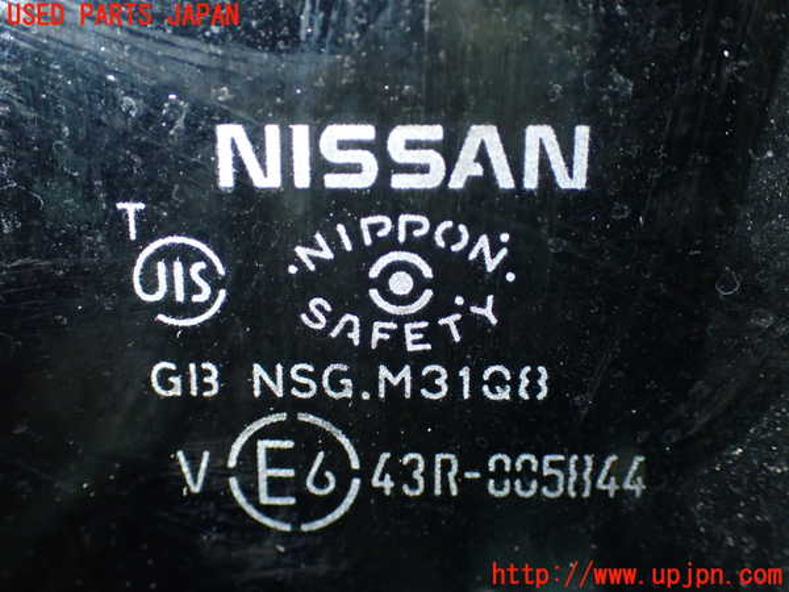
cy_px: 296
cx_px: 394
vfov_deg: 30.9
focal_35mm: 47
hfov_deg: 40.4
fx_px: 1071
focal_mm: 8.4
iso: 800
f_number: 9
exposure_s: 1/50
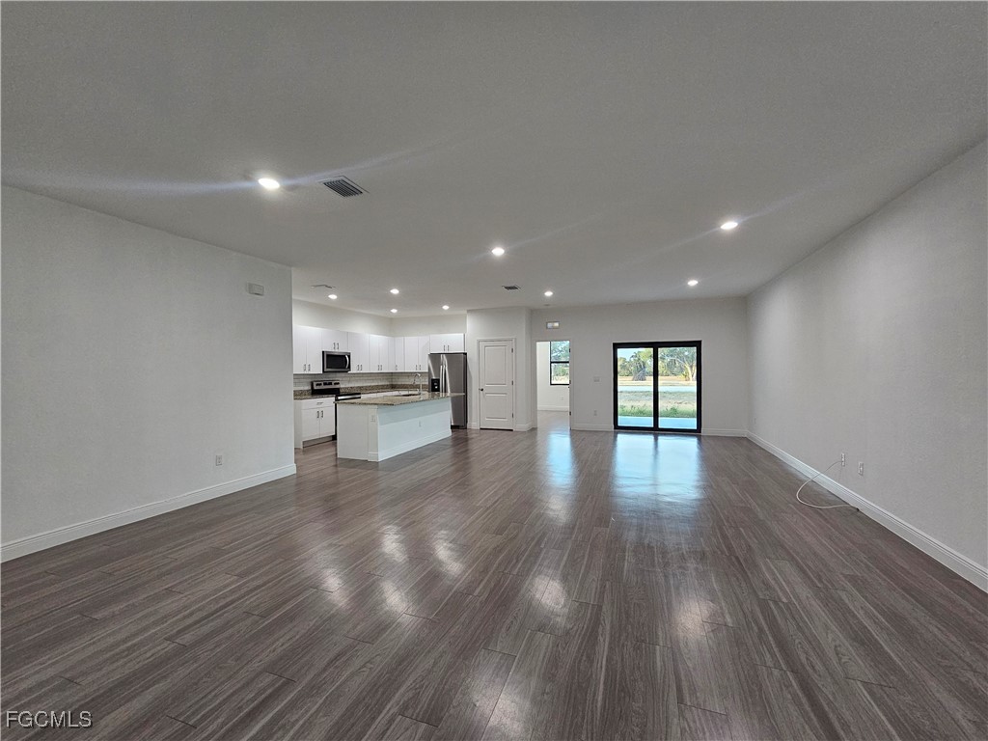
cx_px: 494
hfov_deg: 106.2
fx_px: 371
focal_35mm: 13
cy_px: 370
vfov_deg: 89.9
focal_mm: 2.2
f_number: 2.2
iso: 250
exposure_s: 1/60
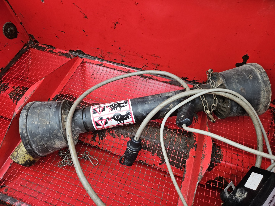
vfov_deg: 58.9
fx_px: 183
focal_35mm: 23
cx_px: 138
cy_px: 103
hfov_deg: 73.9
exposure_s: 1/100
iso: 125
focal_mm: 5.4
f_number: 1.8
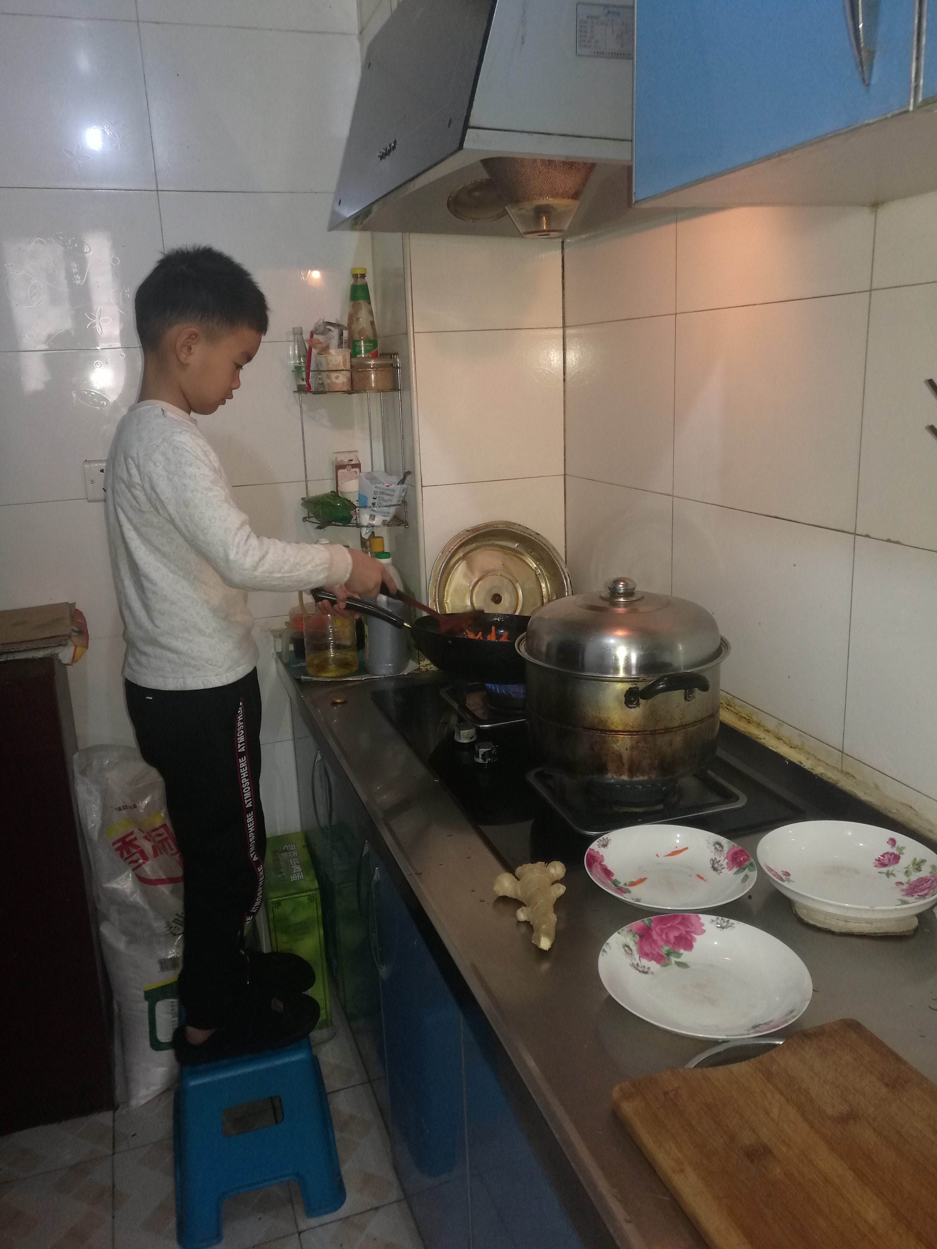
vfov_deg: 65.3
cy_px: 624
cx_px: 468
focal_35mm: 27
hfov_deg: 51.4
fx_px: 974
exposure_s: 1/33.3
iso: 200
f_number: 2
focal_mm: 4.04
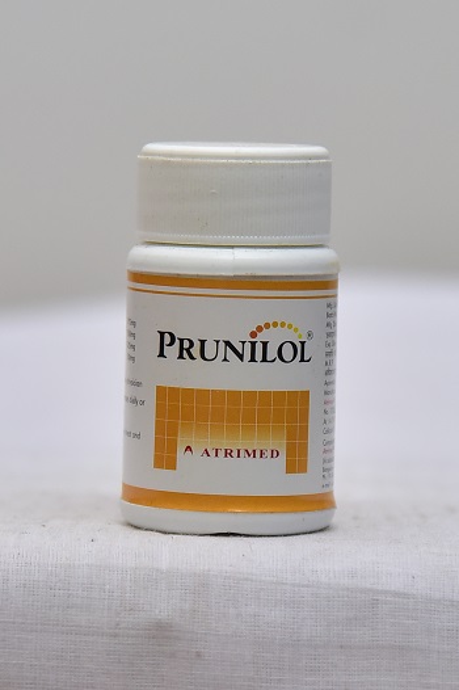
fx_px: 2011
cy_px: 345
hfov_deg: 13.0
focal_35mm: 105
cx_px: 230
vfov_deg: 19.5
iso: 1600
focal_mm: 105
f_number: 4.5
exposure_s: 1/125
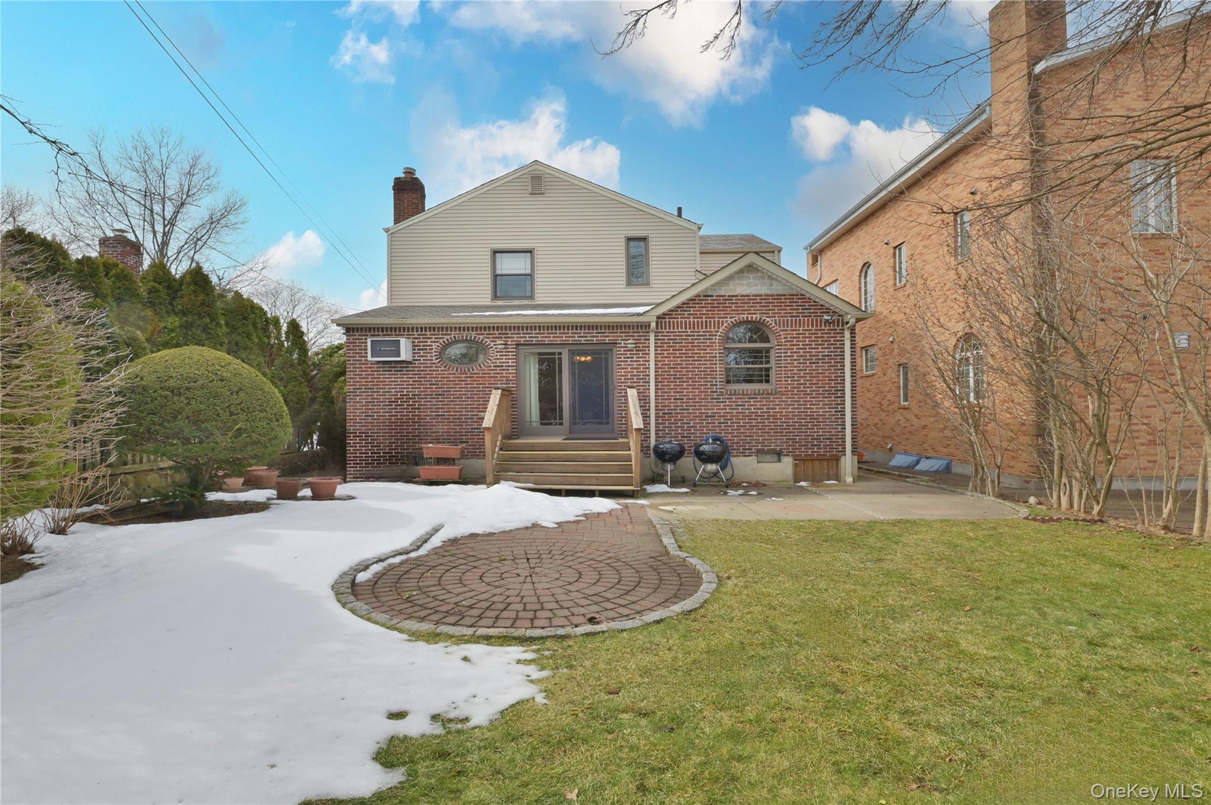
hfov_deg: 100.4
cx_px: 606
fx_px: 504
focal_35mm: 15
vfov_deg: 77.2
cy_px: 402
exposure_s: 1/125
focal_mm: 15
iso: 320
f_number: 14
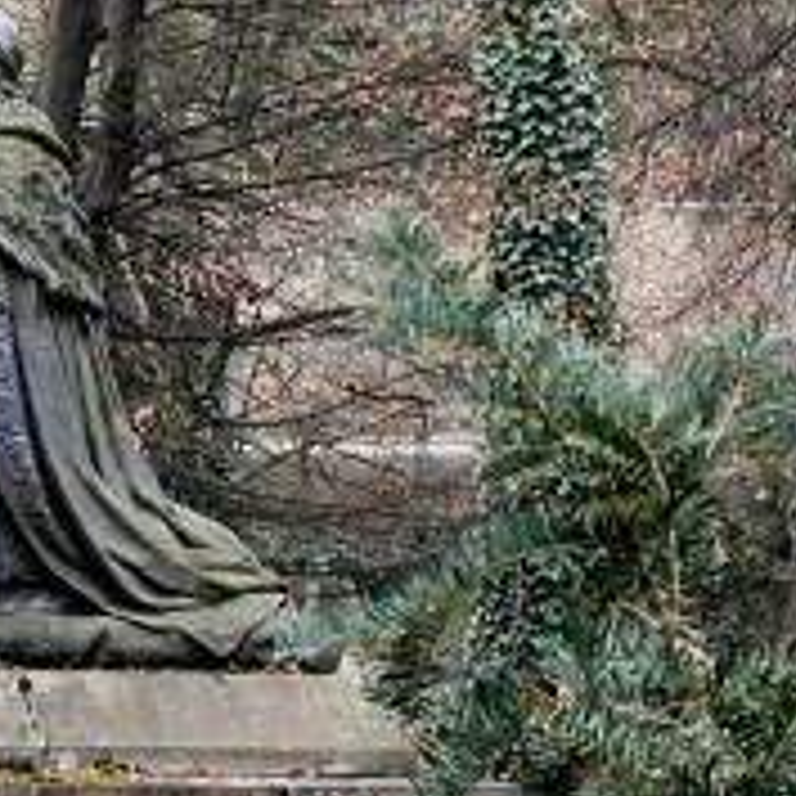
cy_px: 618
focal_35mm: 294
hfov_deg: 5.9
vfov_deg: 6.0
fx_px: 7649
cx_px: -13
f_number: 3.2
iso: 250
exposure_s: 1/80
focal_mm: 14.3
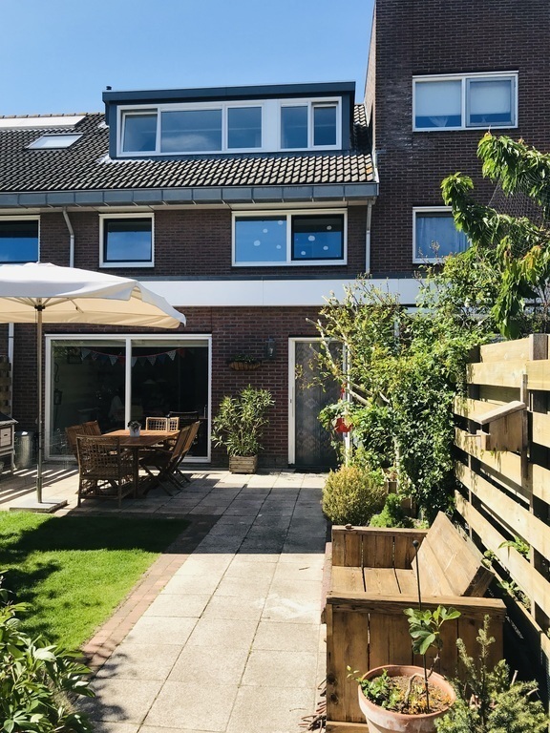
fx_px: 593
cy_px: 366
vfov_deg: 63.4
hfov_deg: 49.7
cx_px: 275
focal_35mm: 28
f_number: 1.8
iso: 20
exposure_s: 1/1451
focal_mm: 3.99
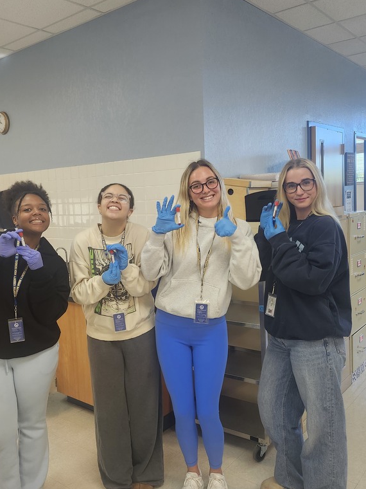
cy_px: 234
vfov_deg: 58.3
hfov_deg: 45.2
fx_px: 437
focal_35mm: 31
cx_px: 148
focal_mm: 5.54
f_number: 1.8
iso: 320
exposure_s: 1/120
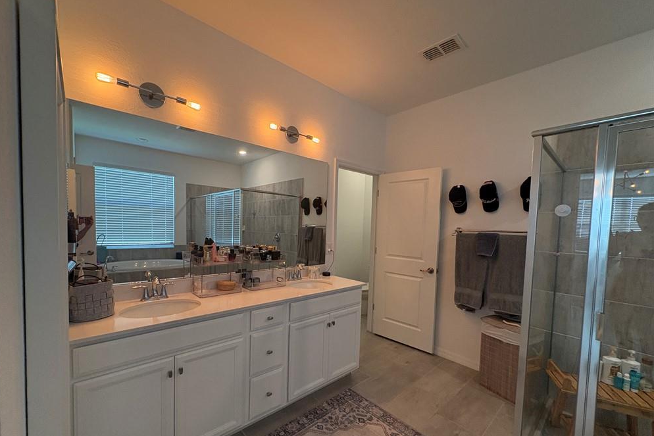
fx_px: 273
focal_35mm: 15
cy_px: 240
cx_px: 318
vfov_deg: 77.1
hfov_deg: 100.4
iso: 400
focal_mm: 2.22
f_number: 2.2
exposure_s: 1/120
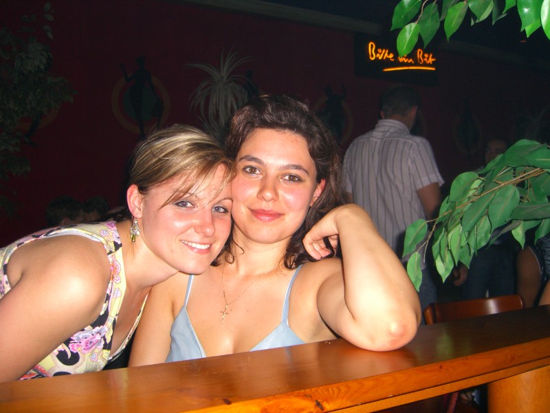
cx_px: 275
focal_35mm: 38
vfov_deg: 37.7
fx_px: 604
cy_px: 206
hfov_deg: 49.0
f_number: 2.8
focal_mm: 7.9
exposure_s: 1/60
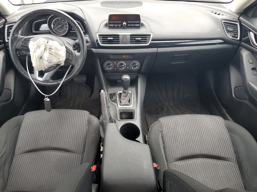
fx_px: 215
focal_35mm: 29
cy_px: 105
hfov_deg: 61.6
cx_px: 120
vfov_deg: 48.2
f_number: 1.5
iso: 50
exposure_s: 1/208
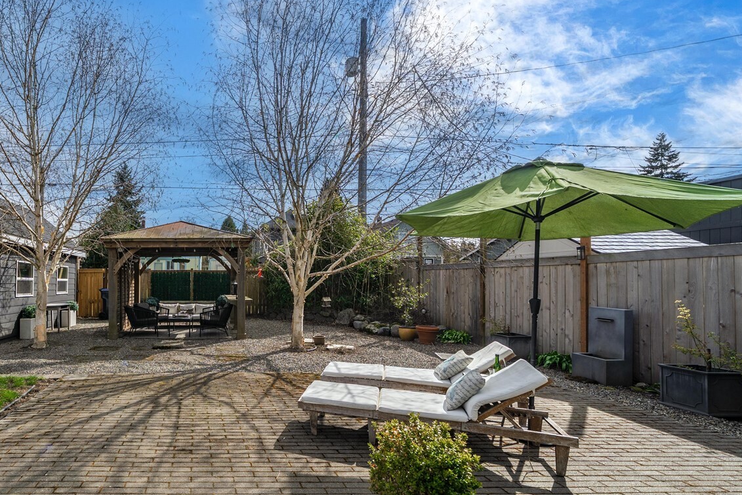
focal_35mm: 18
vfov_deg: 67.2
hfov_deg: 84.6
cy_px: 275
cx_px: 210
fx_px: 371
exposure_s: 1/350
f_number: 6.7
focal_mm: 12
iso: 100
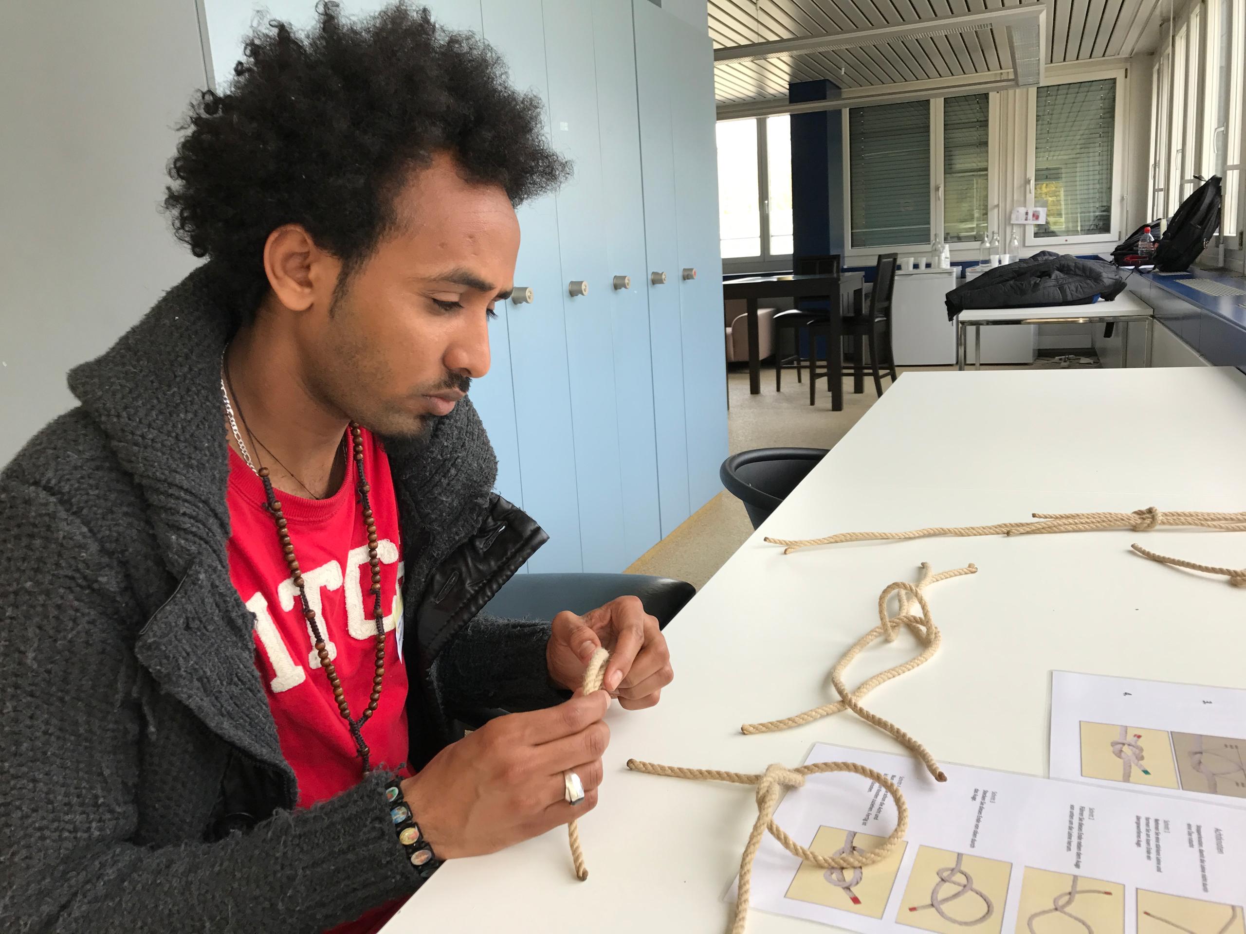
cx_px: 623
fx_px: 1008
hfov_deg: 63.4
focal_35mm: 28
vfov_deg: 49.7
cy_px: 467
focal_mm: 3.99
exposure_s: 1/100
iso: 25
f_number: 1.8
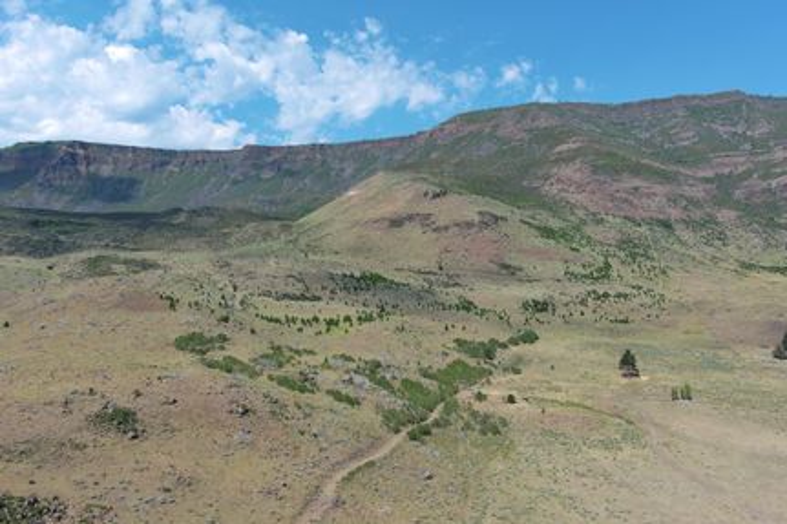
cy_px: 262
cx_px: 394
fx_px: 634
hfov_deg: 63.7
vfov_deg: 44.9
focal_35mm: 29
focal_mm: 10.57
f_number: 2.8
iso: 101
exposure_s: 1/1300
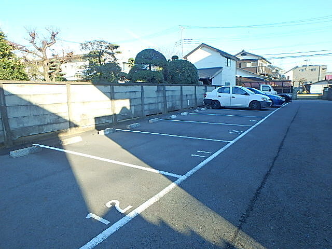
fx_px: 201
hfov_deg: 79.0
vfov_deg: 63.4
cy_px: 124
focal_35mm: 21
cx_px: 166
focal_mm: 3.7
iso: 125
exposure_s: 1/250
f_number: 3.5
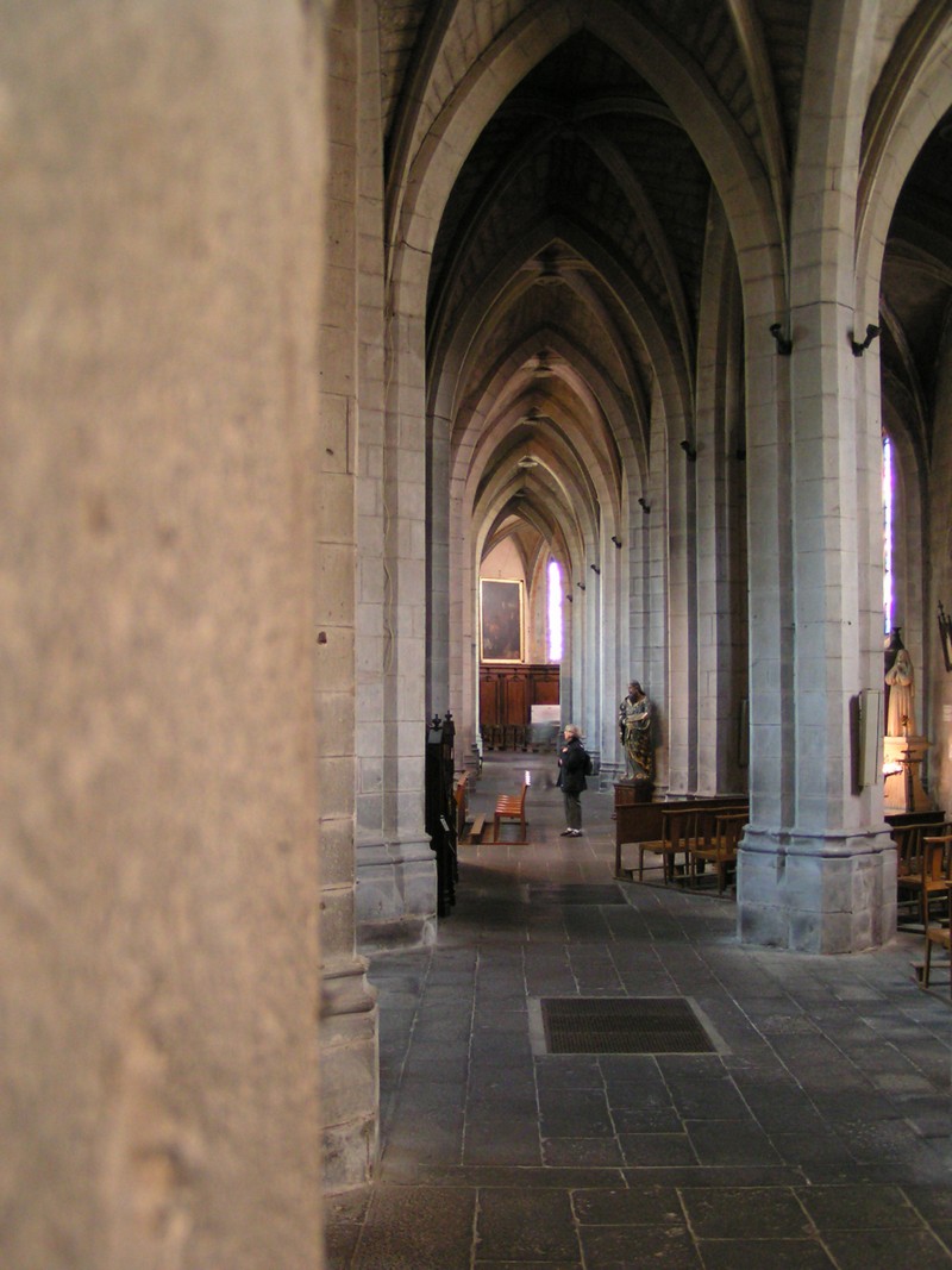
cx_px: 476
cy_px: 635
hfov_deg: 37.7
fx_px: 1394
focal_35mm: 38
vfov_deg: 49.0
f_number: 2.8
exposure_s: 1
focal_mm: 5.8
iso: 200
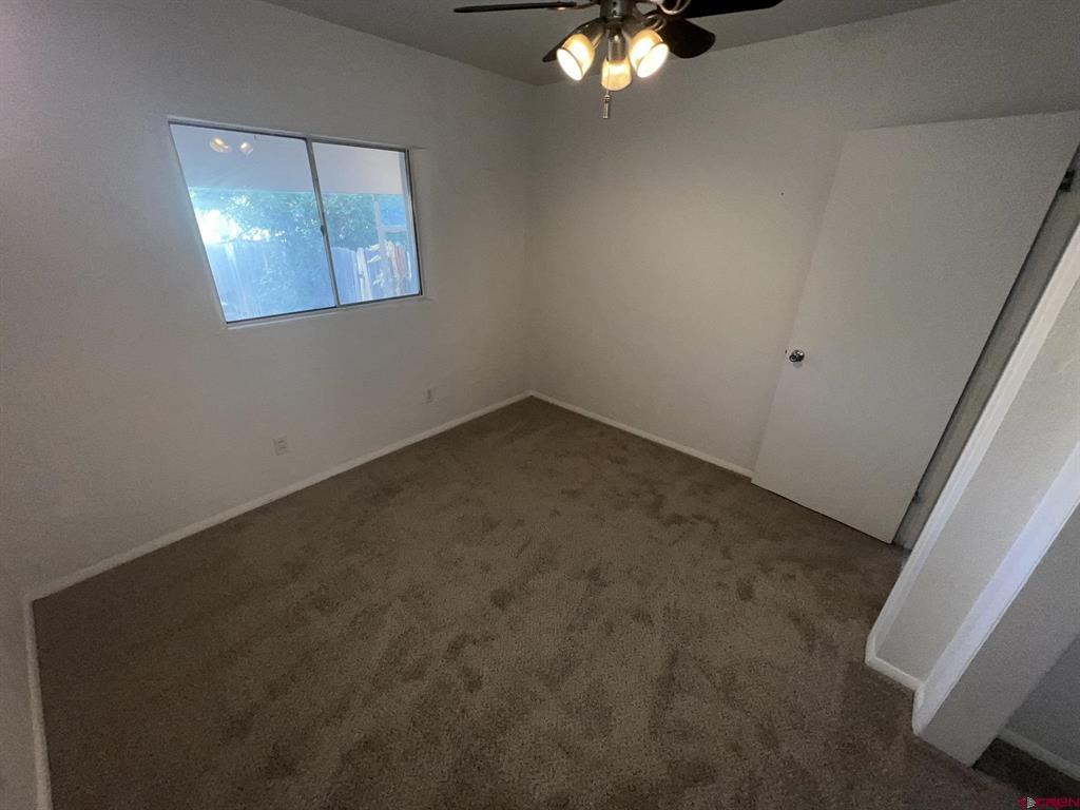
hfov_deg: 106.2
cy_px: 405
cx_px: 540
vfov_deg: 89.9
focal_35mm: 13
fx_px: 406
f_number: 1.8
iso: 64
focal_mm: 1.57
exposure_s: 1/75
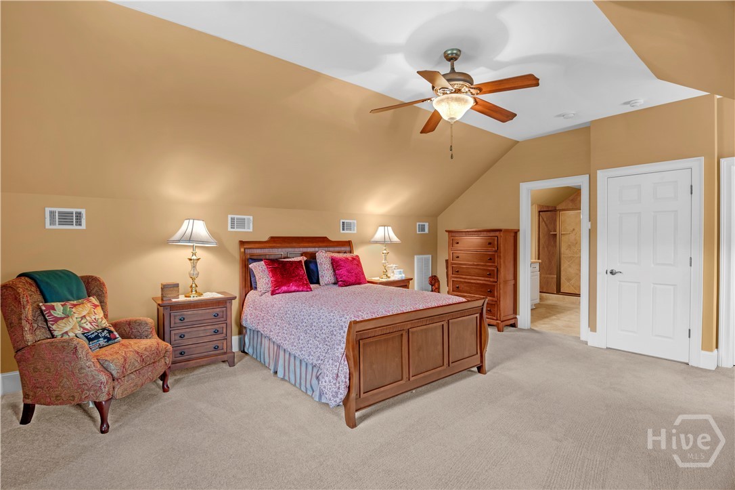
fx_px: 337
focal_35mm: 16
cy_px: 245
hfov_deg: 95.0
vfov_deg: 72.0
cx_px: 368
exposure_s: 1.3
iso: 100
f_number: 7.1
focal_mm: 11
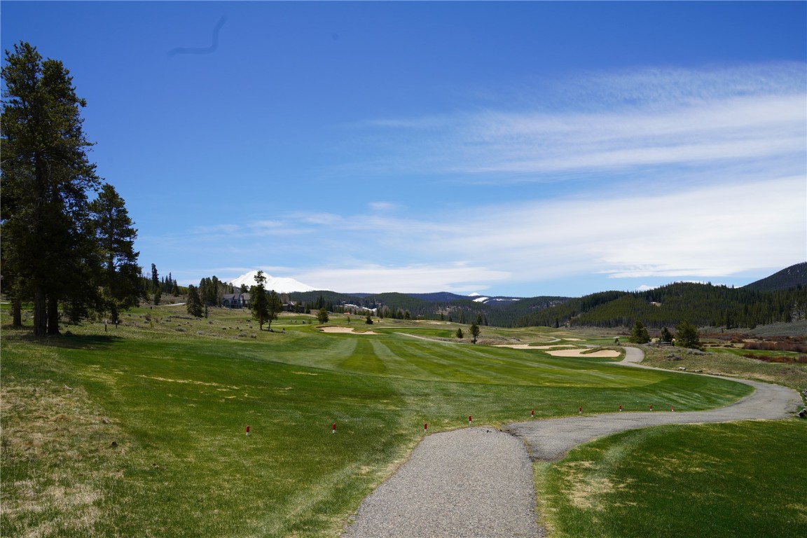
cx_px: 404
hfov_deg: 50.7
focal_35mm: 38
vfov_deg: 35.1
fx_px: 852
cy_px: 269
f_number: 9.5
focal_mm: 38
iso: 100
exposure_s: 1/250
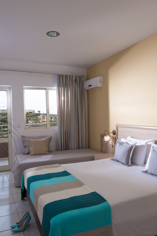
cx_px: 68
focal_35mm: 28
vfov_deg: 65.5
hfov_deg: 46.3
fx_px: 183
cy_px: 120
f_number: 9
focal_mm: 17
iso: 200
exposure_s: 1/100
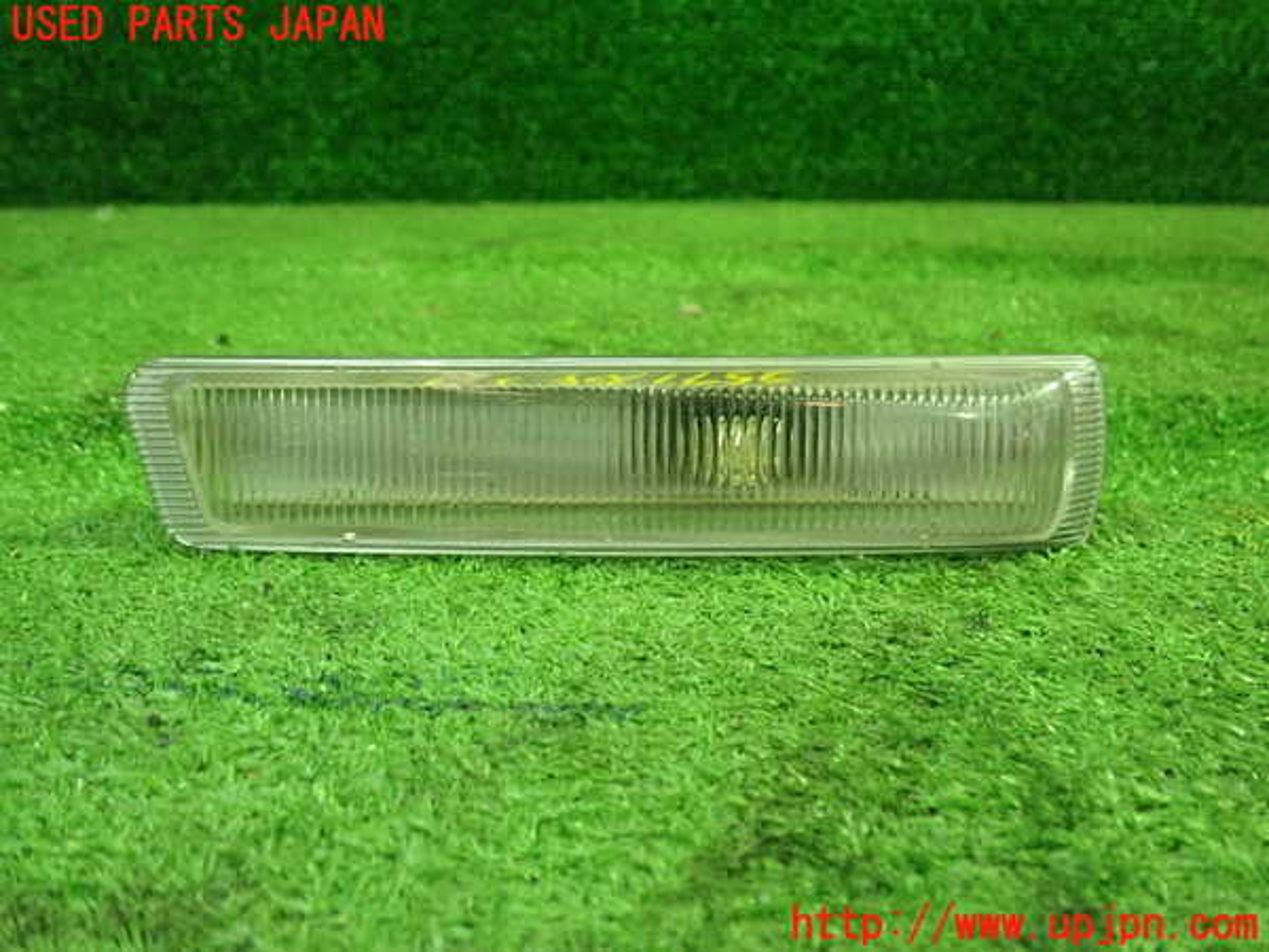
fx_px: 1100
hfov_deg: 60.0
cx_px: 634
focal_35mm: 30
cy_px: 476
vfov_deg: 46.8
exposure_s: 1/50
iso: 800
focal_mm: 5.5
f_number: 2.3
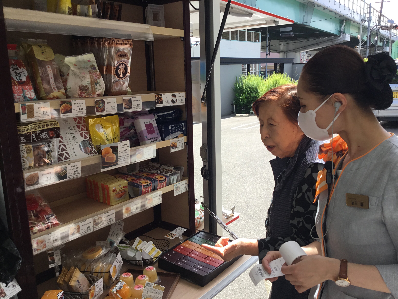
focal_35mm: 31
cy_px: 150
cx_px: 199
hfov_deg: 58.4
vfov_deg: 45.4
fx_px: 356
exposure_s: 1/365
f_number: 2.4
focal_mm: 3.3
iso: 25
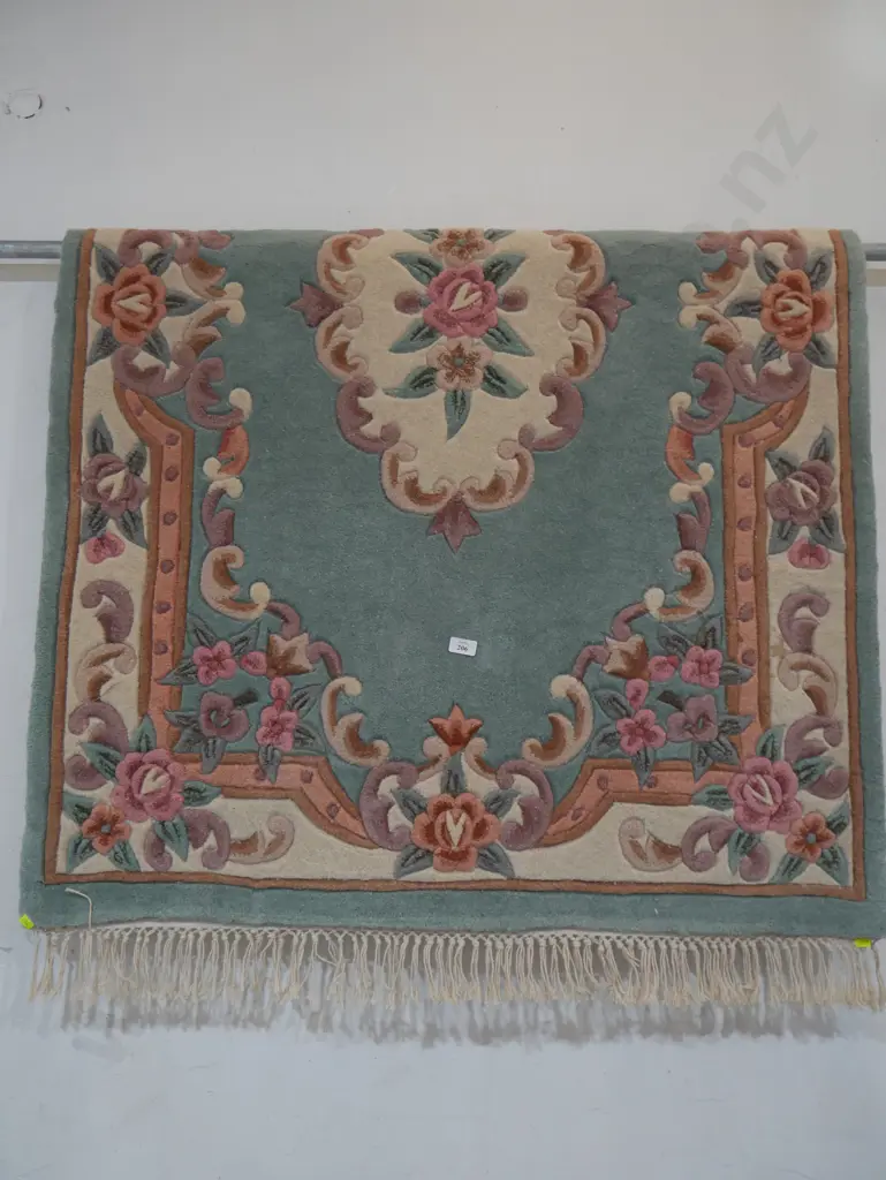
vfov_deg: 56.8
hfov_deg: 44.2
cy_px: 590
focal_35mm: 32
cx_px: 443
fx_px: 1091
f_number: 3.6
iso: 800
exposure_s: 1/60
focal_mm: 16
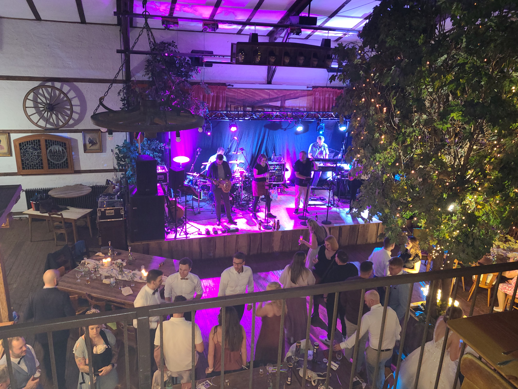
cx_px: 259
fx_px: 389
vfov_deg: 53.1
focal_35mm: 26
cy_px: 194
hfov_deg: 67.3
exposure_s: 1/10
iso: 200
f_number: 1.8
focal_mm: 5.4
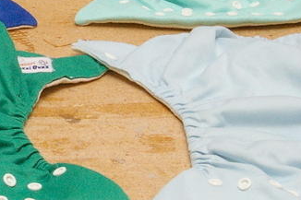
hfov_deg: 12.4
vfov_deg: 8.5
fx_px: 1345
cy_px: 23
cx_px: -72
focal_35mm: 161
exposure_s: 1/180
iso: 1600
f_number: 22
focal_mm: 28
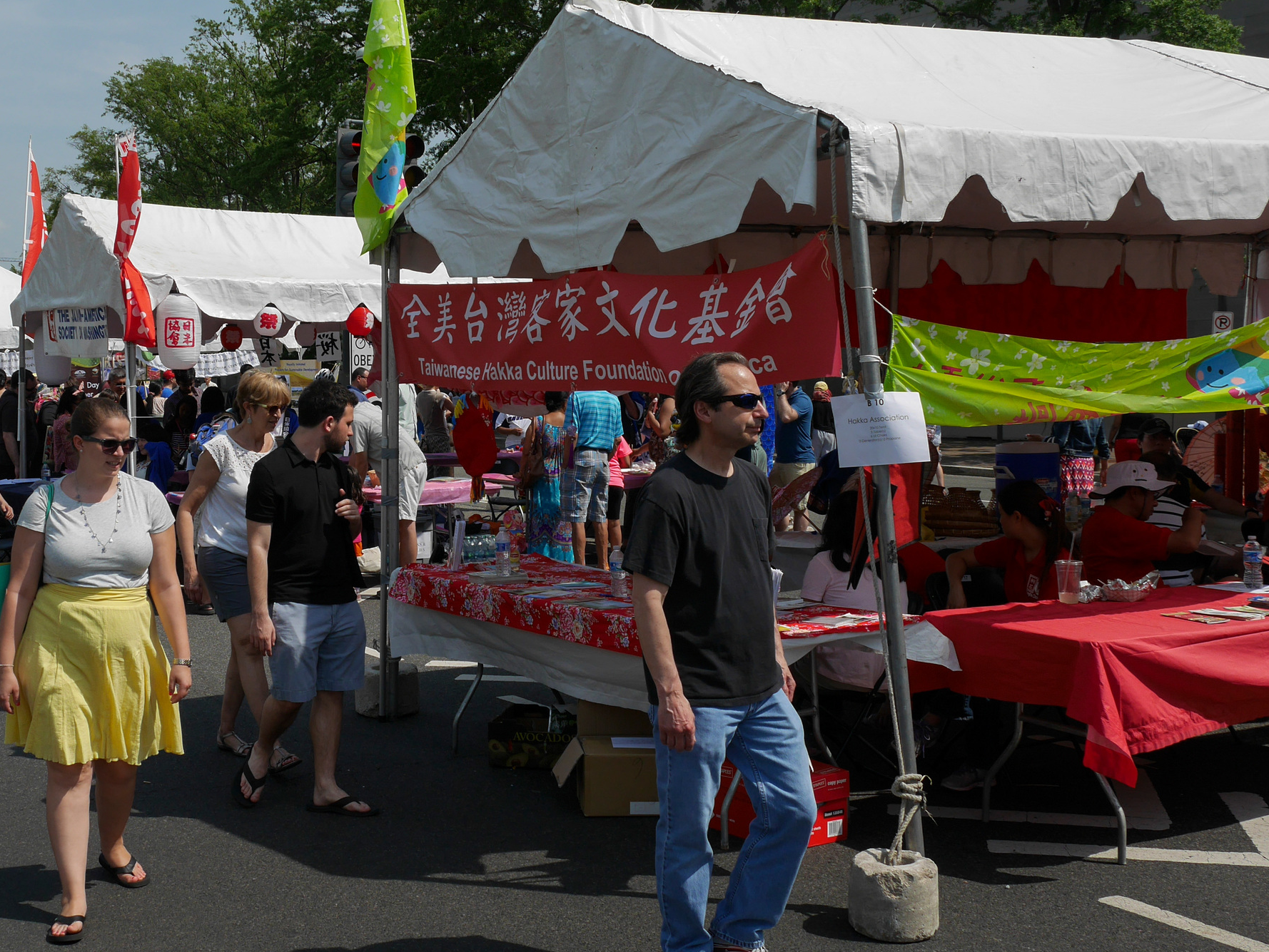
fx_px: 1650
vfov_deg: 32.2
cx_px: 410
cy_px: 413
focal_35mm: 45
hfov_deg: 41.5
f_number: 7.1
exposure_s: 1/1000
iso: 200
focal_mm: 16
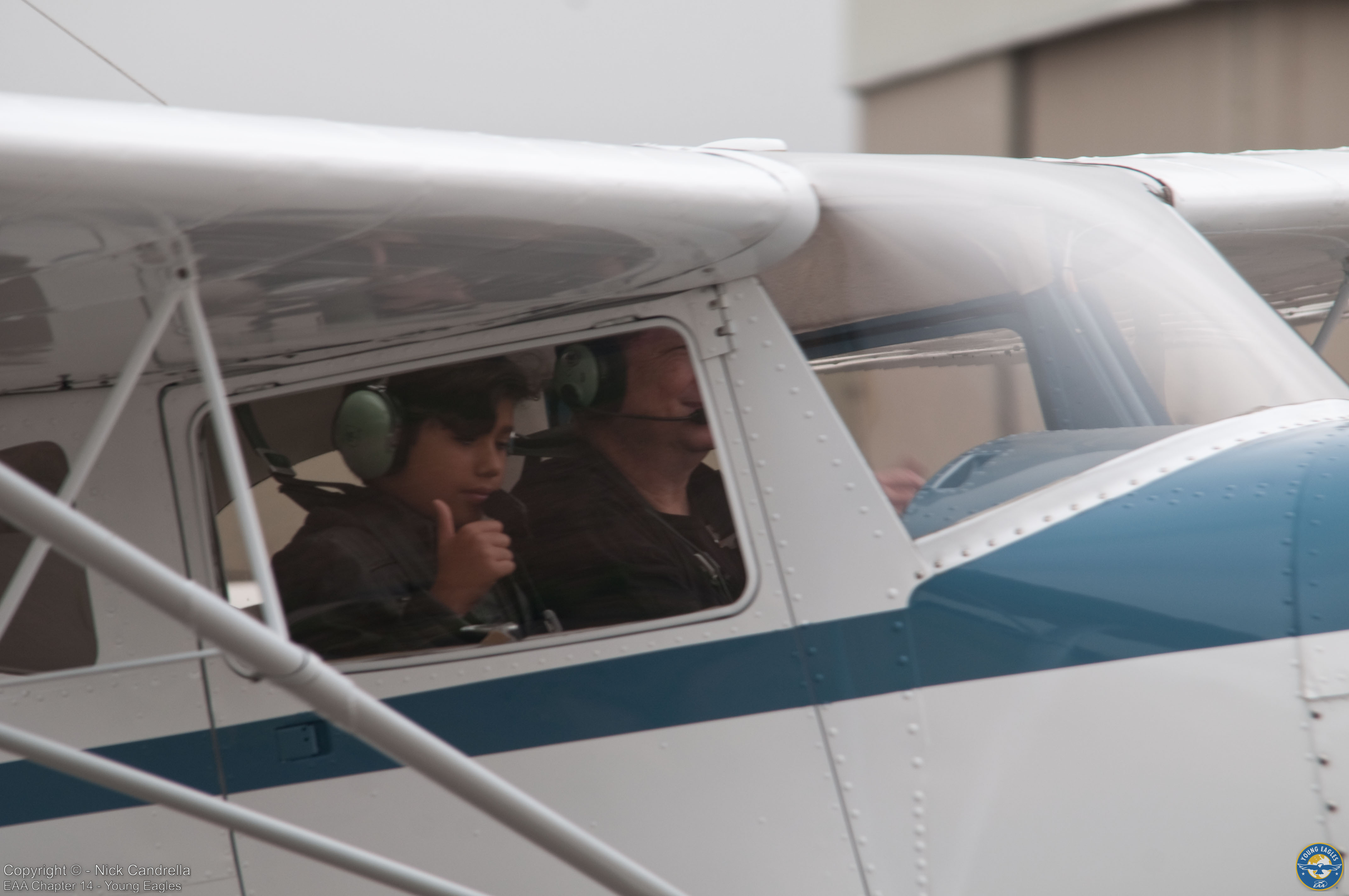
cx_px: 674
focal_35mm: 278
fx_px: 10386
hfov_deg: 7.4
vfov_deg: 4.9
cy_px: 448
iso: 100
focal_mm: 185
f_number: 6.3
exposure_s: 1/80
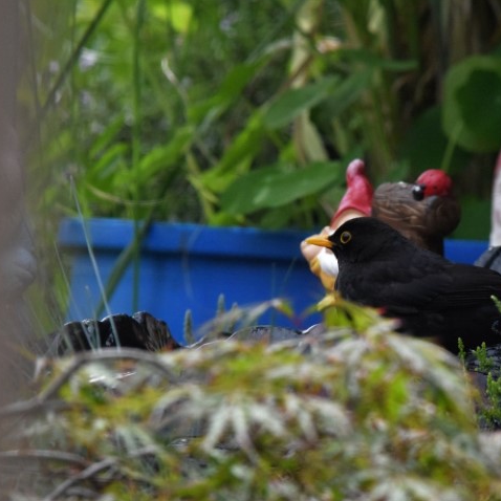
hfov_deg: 1.8
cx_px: 364
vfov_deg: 1.8
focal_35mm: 961
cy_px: 250
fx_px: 15736
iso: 6400
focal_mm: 500
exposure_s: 1/1600
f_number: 11
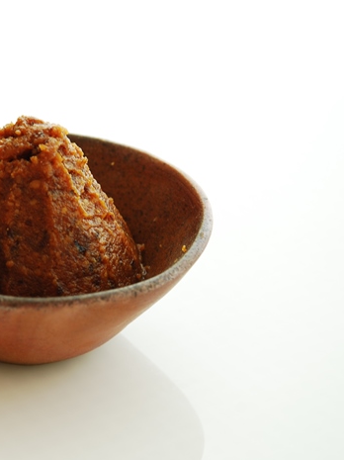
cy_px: 230
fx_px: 2309
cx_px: 49
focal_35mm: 174
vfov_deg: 11.4
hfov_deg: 8.5
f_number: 8
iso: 100
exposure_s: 1/4
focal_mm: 80
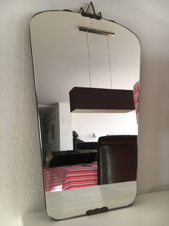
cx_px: 84
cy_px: 113
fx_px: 189
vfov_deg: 61.7
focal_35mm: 29
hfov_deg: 48.2
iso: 32
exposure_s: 1/33
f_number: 2.2
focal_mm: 4.15
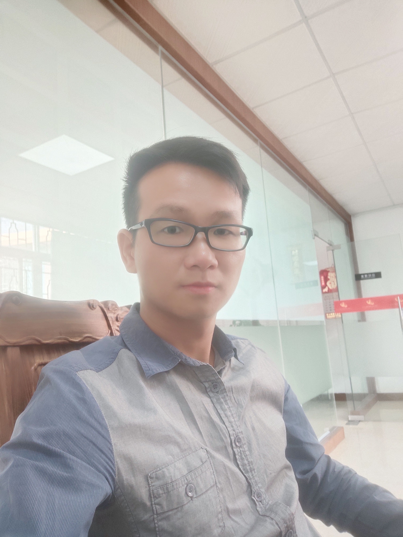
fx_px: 450
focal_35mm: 29
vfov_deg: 61.7
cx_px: 202
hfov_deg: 48.2
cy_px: 268
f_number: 2
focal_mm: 3.82
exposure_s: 1/33
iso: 97
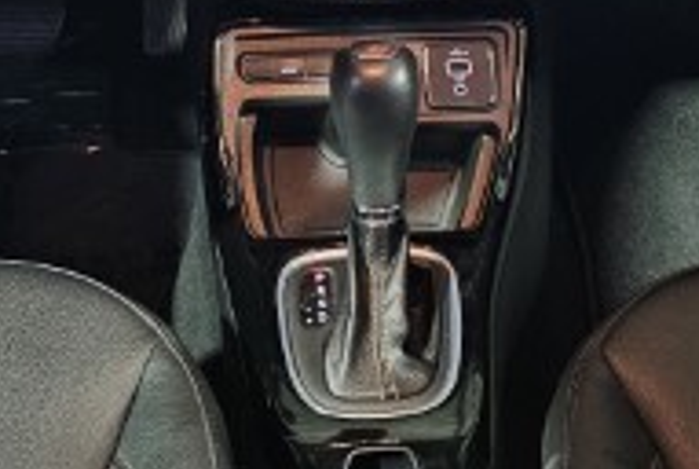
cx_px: 337
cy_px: -169
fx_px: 1556
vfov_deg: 16.1
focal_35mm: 80
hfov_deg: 25.3
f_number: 1.7
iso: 640
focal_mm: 6.3
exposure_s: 1/33
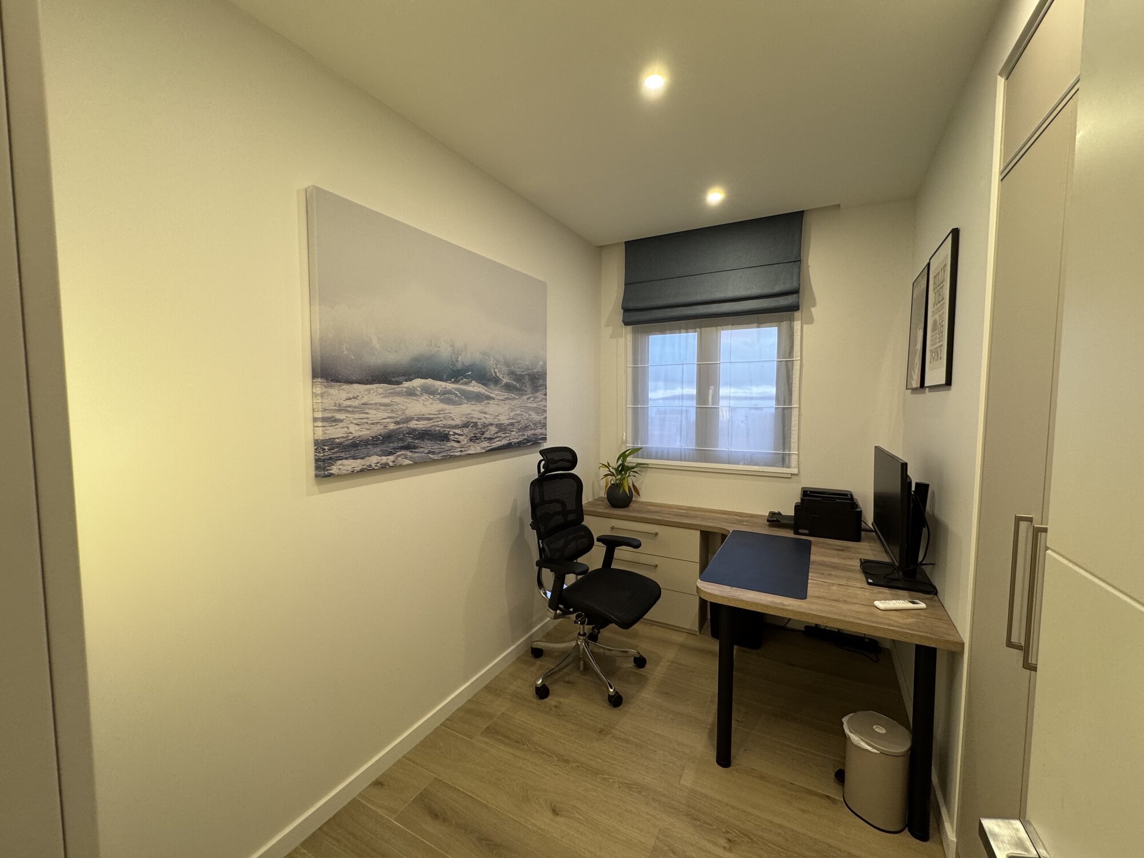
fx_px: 463
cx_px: 572
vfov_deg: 85.7
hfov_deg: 102.1
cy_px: 429
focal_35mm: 14
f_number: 2.2
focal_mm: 2.22
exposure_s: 1/50
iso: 160
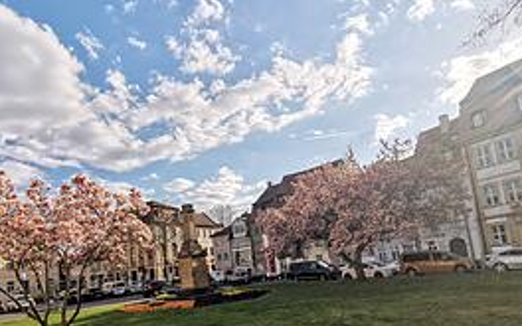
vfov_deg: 49.7
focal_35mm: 24
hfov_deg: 74.3
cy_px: 229
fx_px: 341
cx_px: 219
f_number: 2.2
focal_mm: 2.23
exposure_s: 1/1828
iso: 50
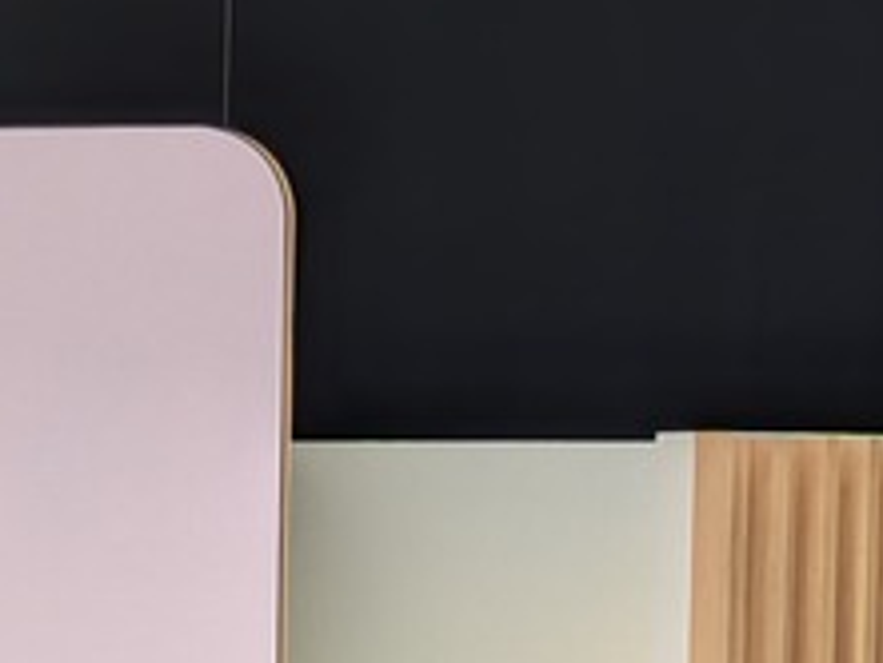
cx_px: -300
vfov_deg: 8.5
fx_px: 4415
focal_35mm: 173
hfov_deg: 11.1
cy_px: 873
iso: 56
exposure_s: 1/518
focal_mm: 4.53
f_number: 1.7
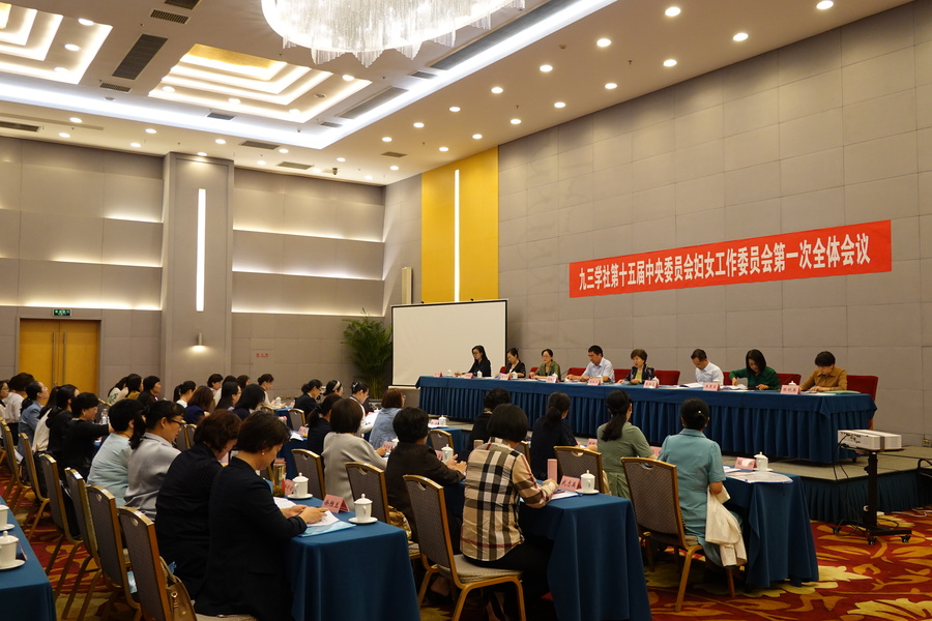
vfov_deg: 41.1
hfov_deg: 58.7
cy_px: 310
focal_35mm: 32
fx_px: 828
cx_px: 466
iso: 500
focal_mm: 11.76
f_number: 3.5
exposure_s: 1/40
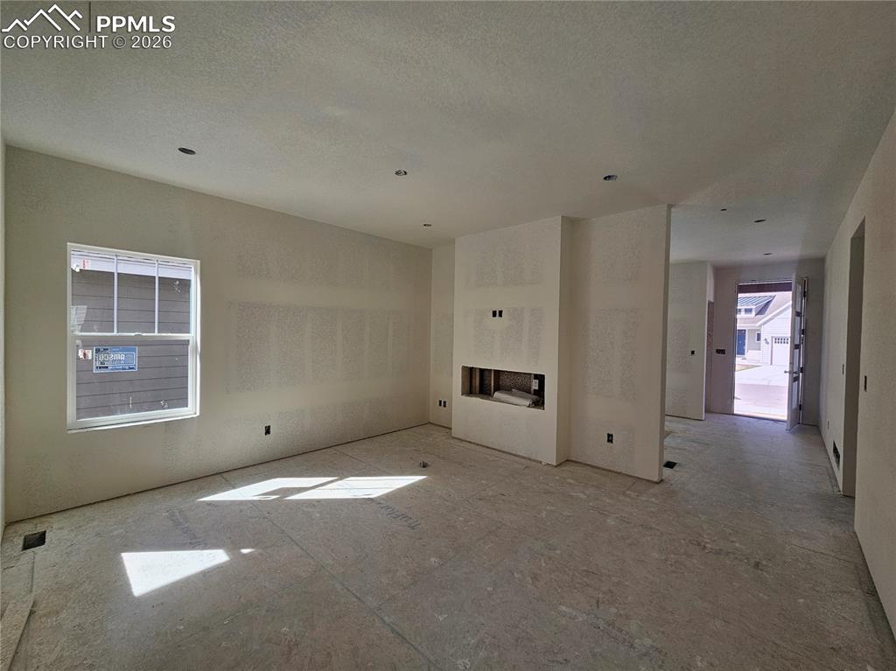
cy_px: 336
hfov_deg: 106.2
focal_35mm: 13
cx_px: 448
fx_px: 336
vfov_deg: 89.9
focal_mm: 2.2
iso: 50
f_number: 2.2
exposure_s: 1/350
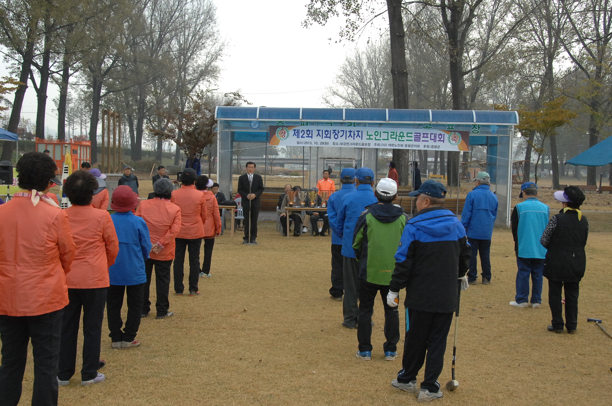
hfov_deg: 45.0
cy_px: 203
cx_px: 306
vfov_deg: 30.8
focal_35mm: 44
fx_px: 739
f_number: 9
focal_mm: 29
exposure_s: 1/320
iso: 800
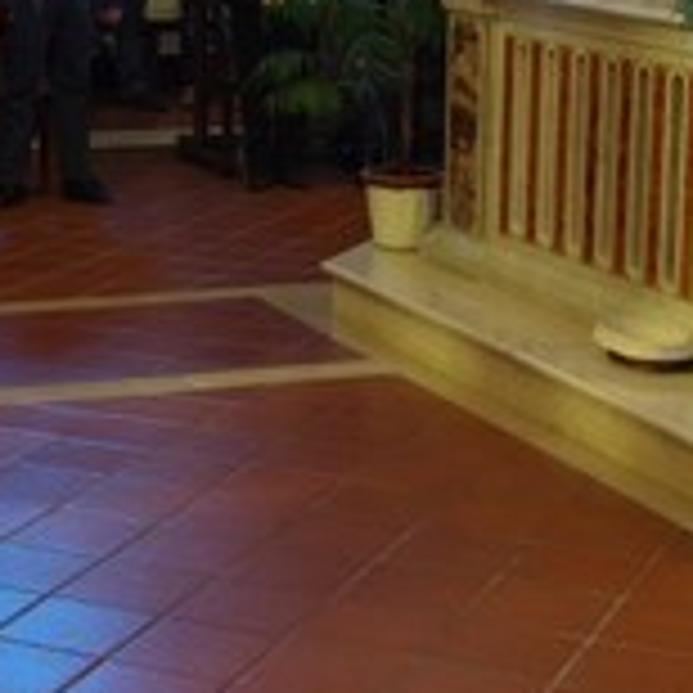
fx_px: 2061
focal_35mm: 91
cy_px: 70
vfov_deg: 18.8
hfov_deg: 18.8
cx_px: 94
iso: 1600
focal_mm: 22
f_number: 6.3
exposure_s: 1/25
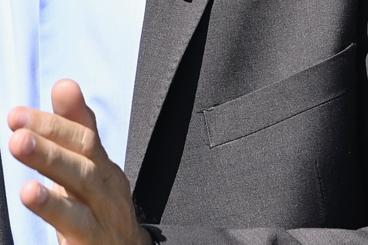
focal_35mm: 924
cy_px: -120
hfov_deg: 2.2
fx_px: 9441
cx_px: -256
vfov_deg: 1.5
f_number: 4.5
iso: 200
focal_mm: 180
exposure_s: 1/2000
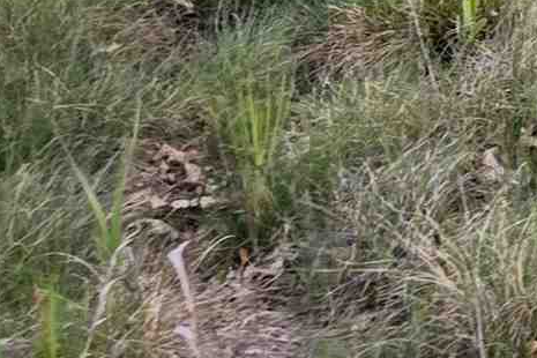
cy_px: -880
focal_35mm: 158
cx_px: 1732
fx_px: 2357
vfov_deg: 7.2
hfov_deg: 9.4
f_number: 1.7
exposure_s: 1/180
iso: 20
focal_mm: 6.3
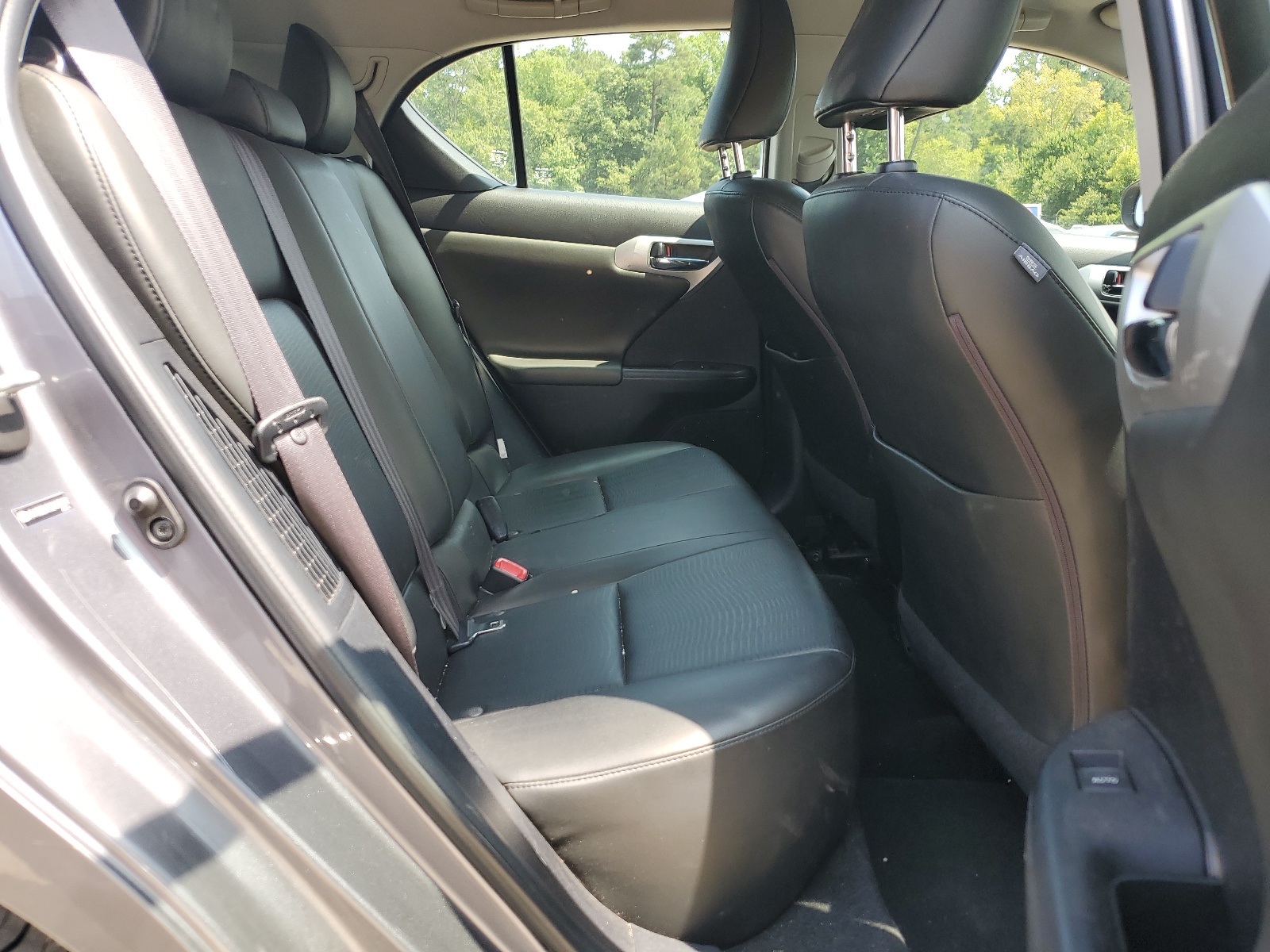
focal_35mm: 26
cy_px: 476
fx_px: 954
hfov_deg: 67.3
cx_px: 635
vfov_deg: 53.1
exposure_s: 1/303
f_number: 1.5
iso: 50
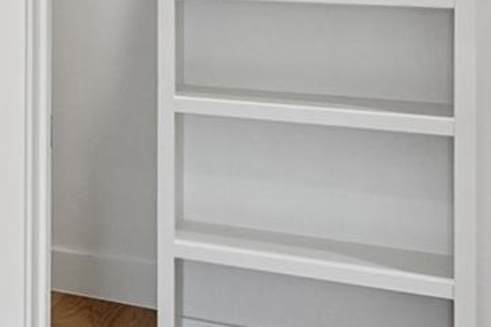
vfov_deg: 16.5
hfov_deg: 16.2
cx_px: -605
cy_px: -67
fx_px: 1077
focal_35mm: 79
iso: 400
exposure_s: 1/30
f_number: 8
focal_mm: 14
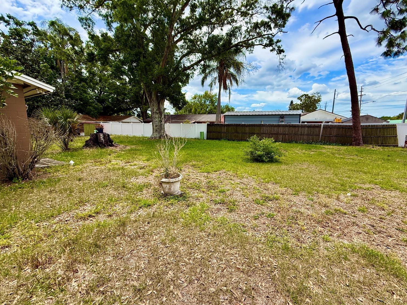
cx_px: 207
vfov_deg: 81.8
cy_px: 153
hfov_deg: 98.2
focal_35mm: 15
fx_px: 176
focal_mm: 2.22
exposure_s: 1/1431
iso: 64
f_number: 2.2
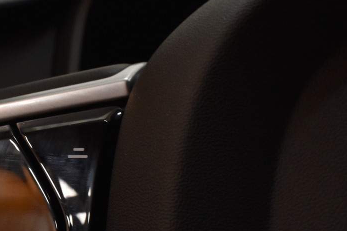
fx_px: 675
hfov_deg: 27.7
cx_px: 28
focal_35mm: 70
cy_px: 211
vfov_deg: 19.1
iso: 800
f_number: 13
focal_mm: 20
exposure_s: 1/30
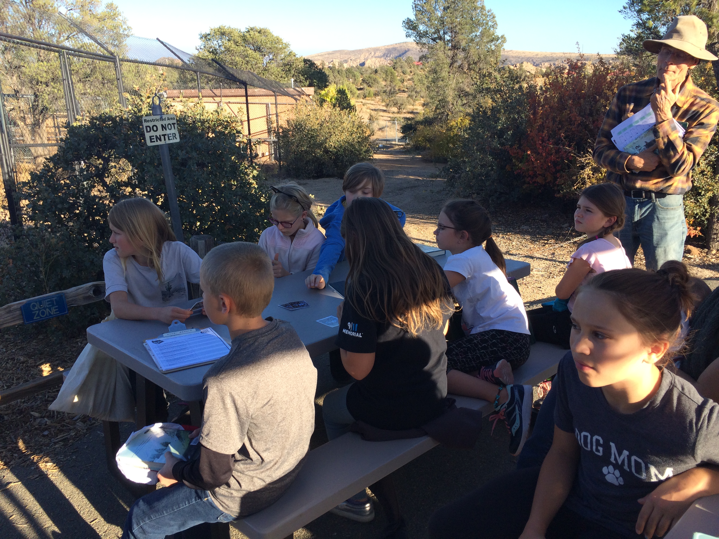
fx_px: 602
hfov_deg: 61.7
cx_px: 360
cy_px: 270
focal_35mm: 29
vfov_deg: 48.2
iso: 32
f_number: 2.2
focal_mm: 4.15
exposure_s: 1/641
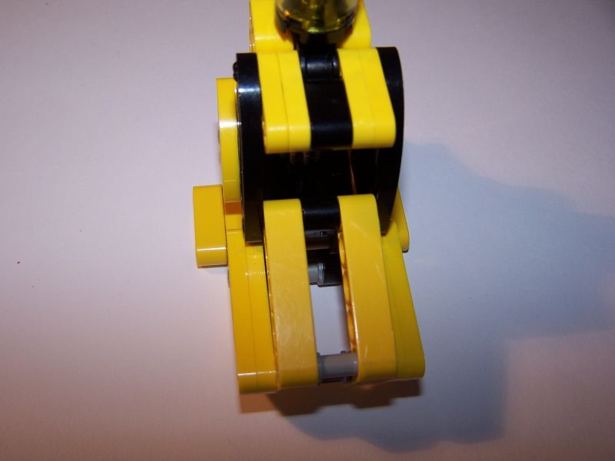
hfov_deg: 49.0
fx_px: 675
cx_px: 308
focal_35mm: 38
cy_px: 230
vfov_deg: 37.7
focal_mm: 6.3
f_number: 2.8
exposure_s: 1/60
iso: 80
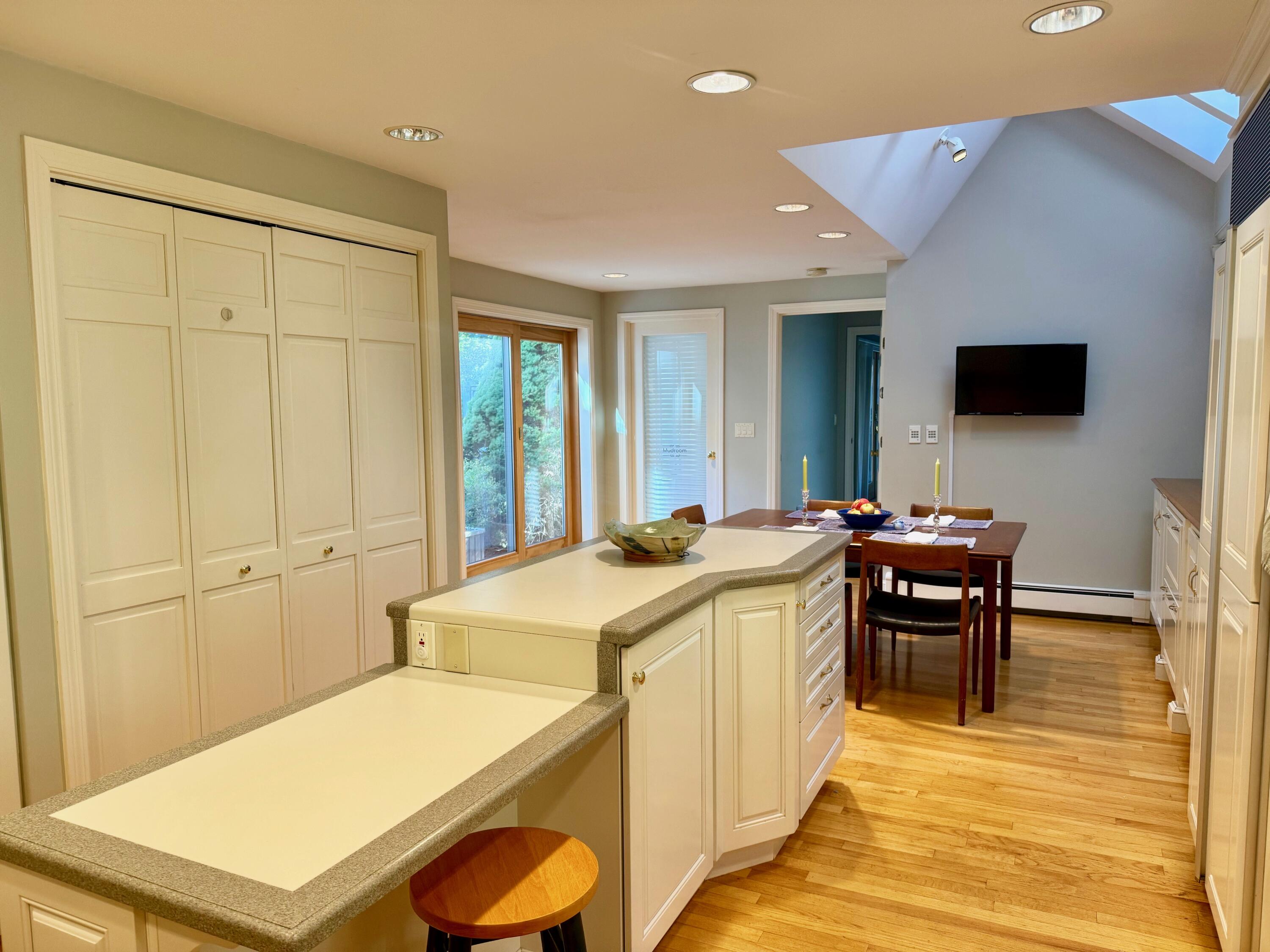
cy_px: 476
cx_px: 635
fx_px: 881
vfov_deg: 56.8
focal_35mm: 24
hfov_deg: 71.6
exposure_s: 1/60
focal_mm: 6.76
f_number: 1.78
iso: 100
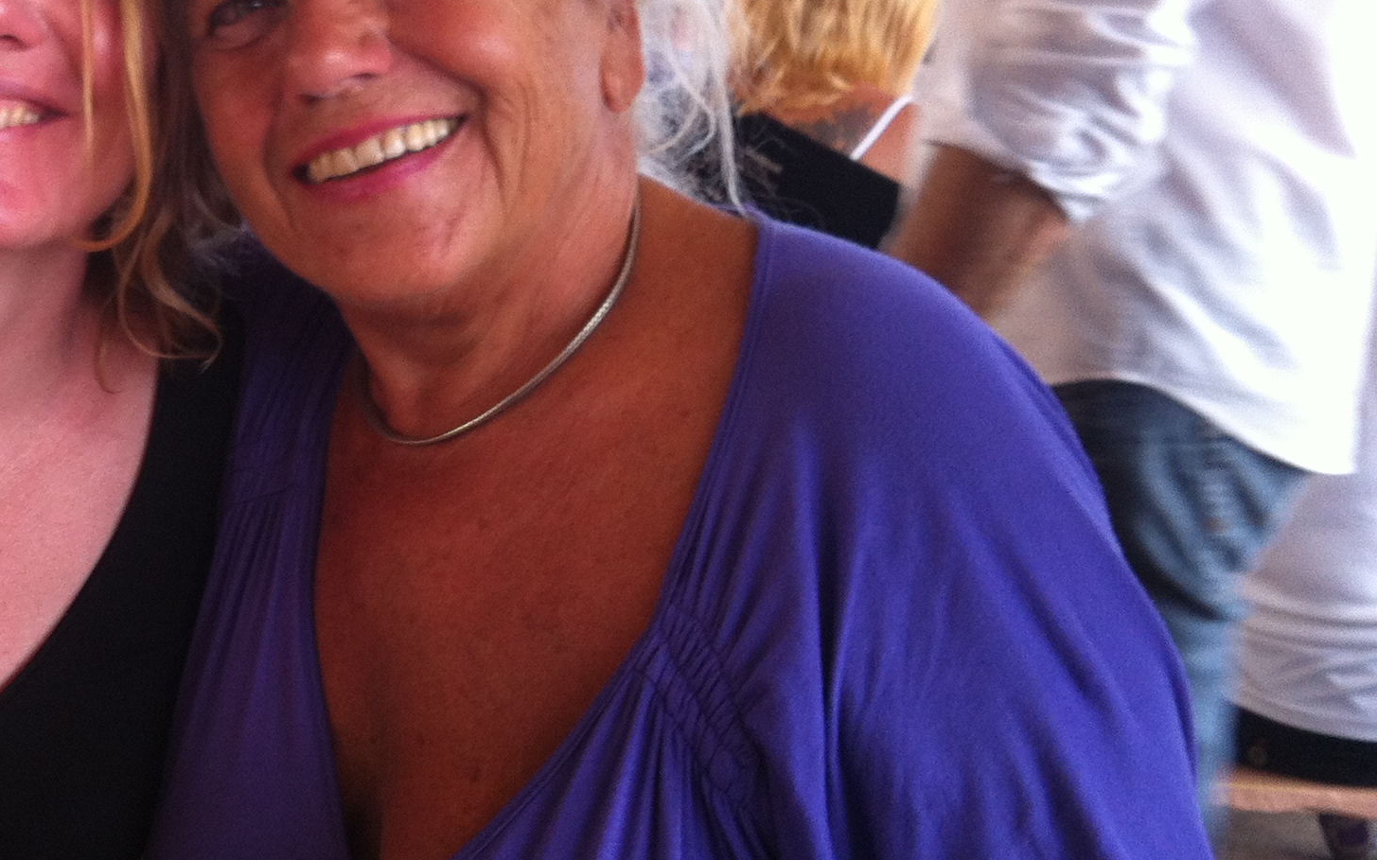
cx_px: 211
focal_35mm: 66
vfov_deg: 19.7
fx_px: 2477
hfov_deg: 30.1
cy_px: 418
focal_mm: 3.85
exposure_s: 1/120
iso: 100
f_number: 2.8
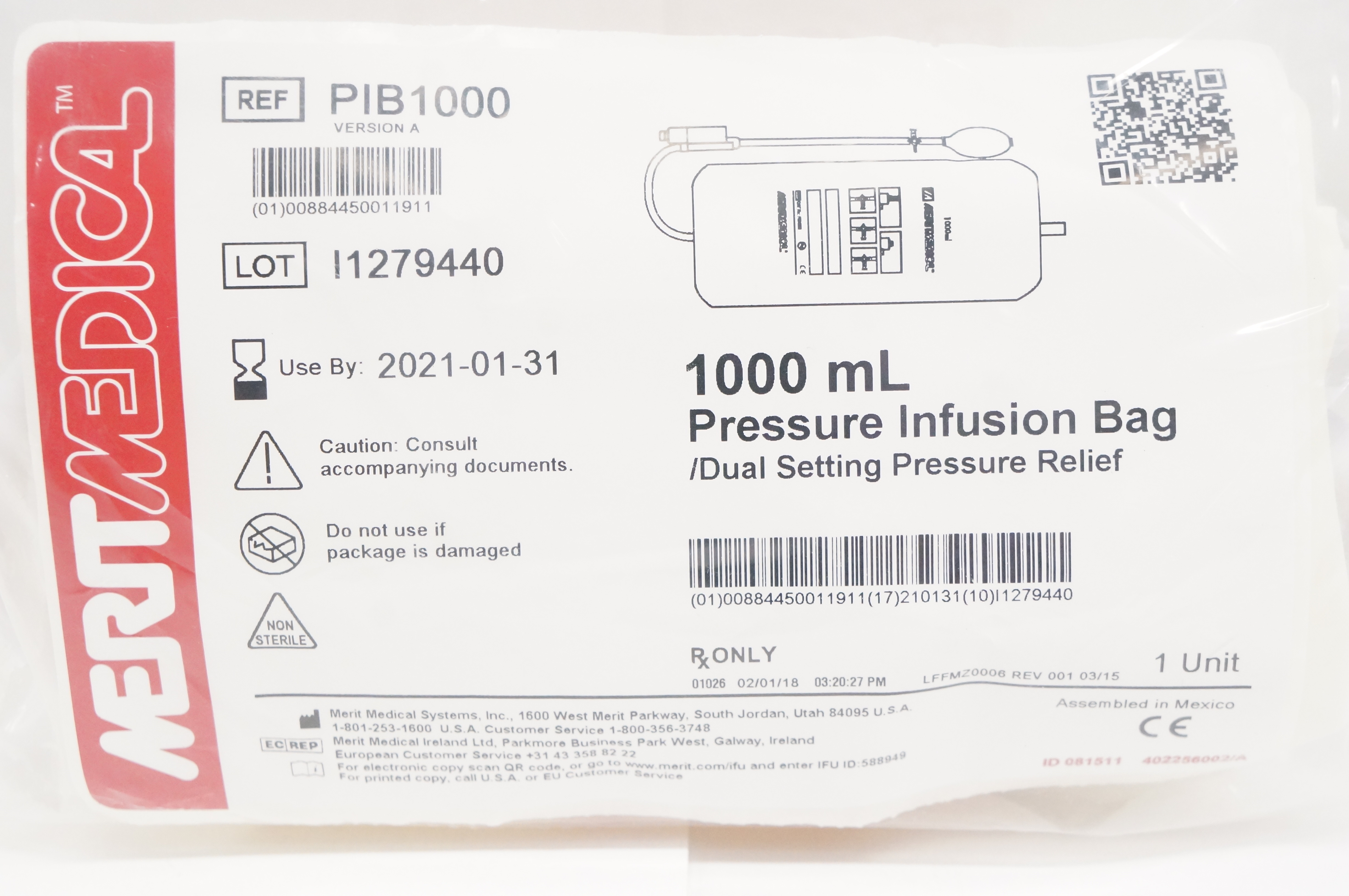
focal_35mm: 62
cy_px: 448
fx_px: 2302
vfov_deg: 22.0
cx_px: 674
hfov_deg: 32.7
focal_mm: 41
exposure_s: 1/250
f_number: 8
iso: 3200
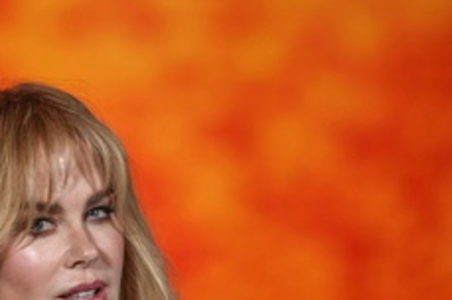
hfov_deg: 4.6
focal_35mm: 448
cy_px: 317
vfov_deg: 3.1
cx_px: 4
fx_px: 5617
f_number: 3.5
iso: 2000
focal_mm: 200
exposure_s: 1/400
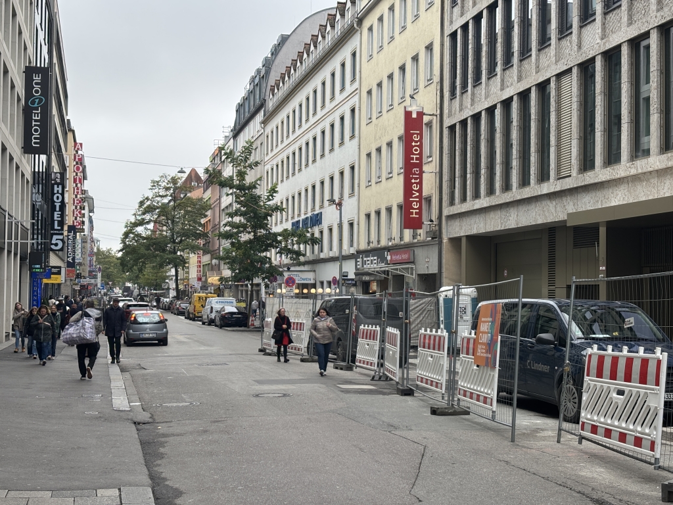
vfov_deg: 28.0
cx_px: 336
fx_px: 1011
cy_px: 252
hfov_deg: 36.8
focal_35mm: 52
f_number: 1.6
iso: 32
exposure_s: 1/477
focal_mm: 5.96
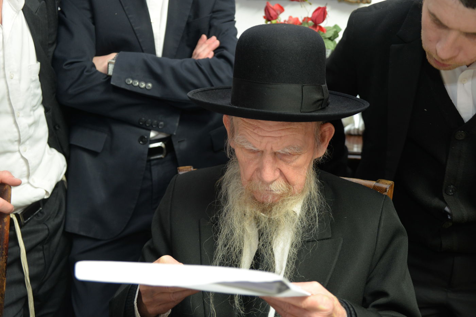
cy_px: 158
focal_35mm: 46
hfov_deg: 42.7
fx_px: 608
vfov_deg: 29.3
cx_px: 238
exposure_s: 1/30
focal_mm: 46
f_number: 4.2
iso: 1000
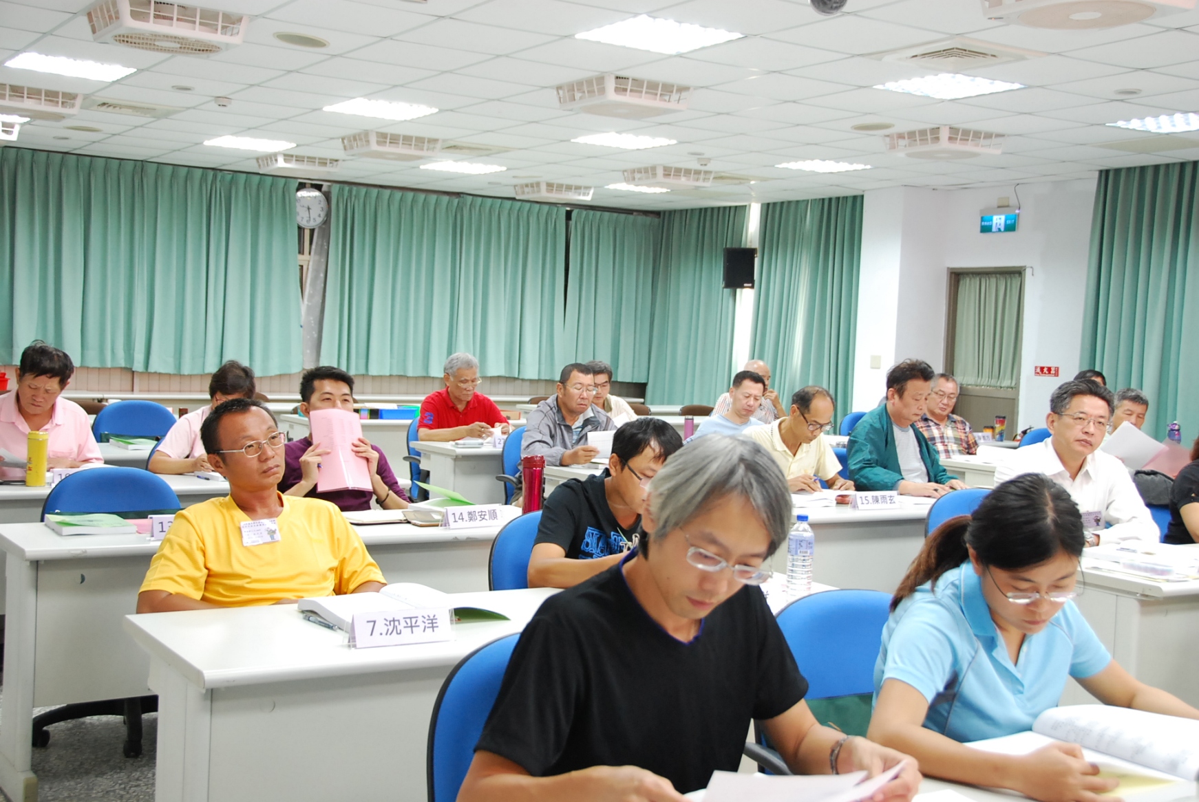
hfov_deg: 46.3
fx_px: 1400
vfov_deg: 32.0
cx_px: 600
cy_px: 401
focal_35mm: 42
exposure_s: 1/25
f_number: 4
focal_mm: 28
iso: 800
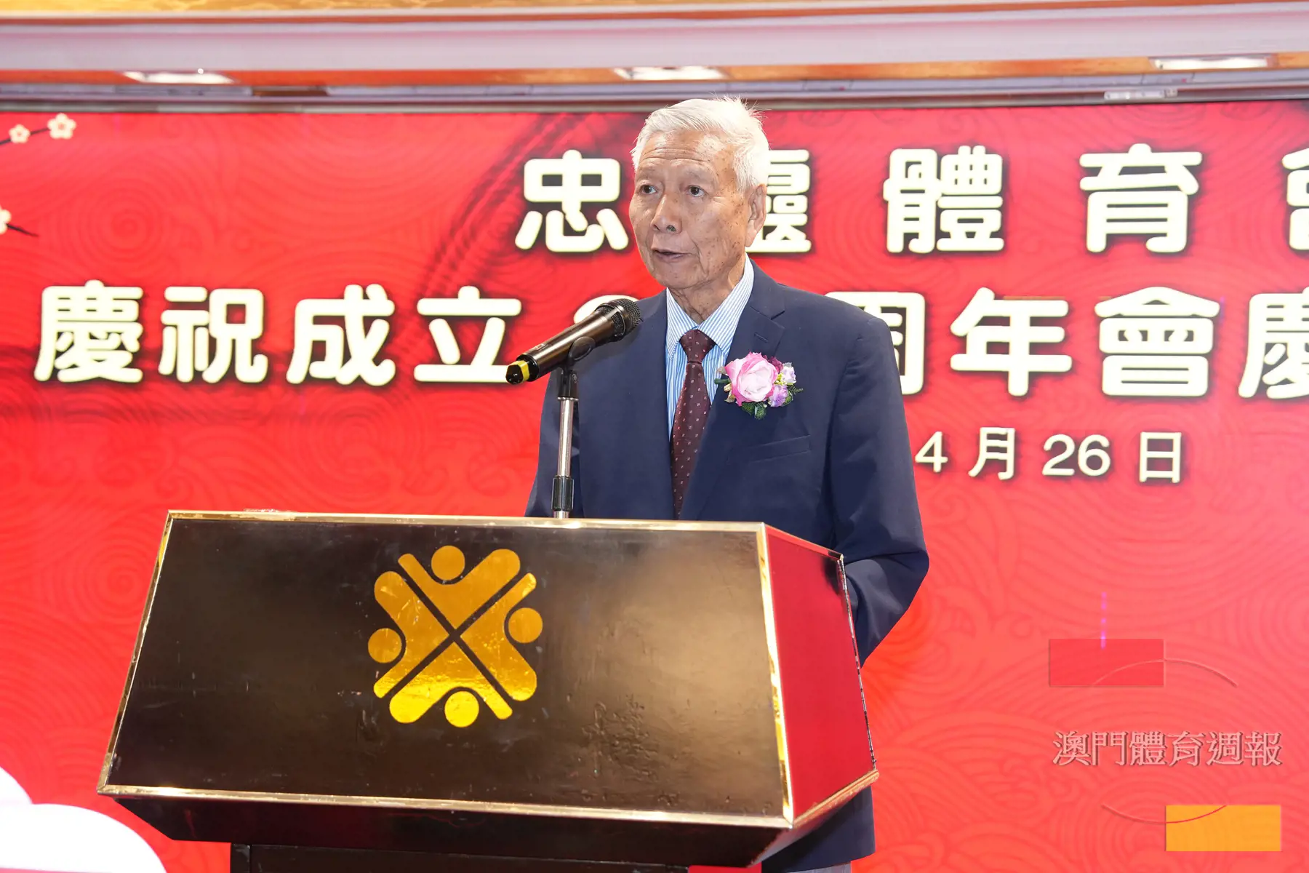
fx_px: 2400
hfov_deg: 30.5
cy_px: 436
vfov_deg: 20.6
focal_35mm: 66
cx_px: 654
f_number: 4
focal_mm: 66
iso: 2000
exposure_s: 1/200
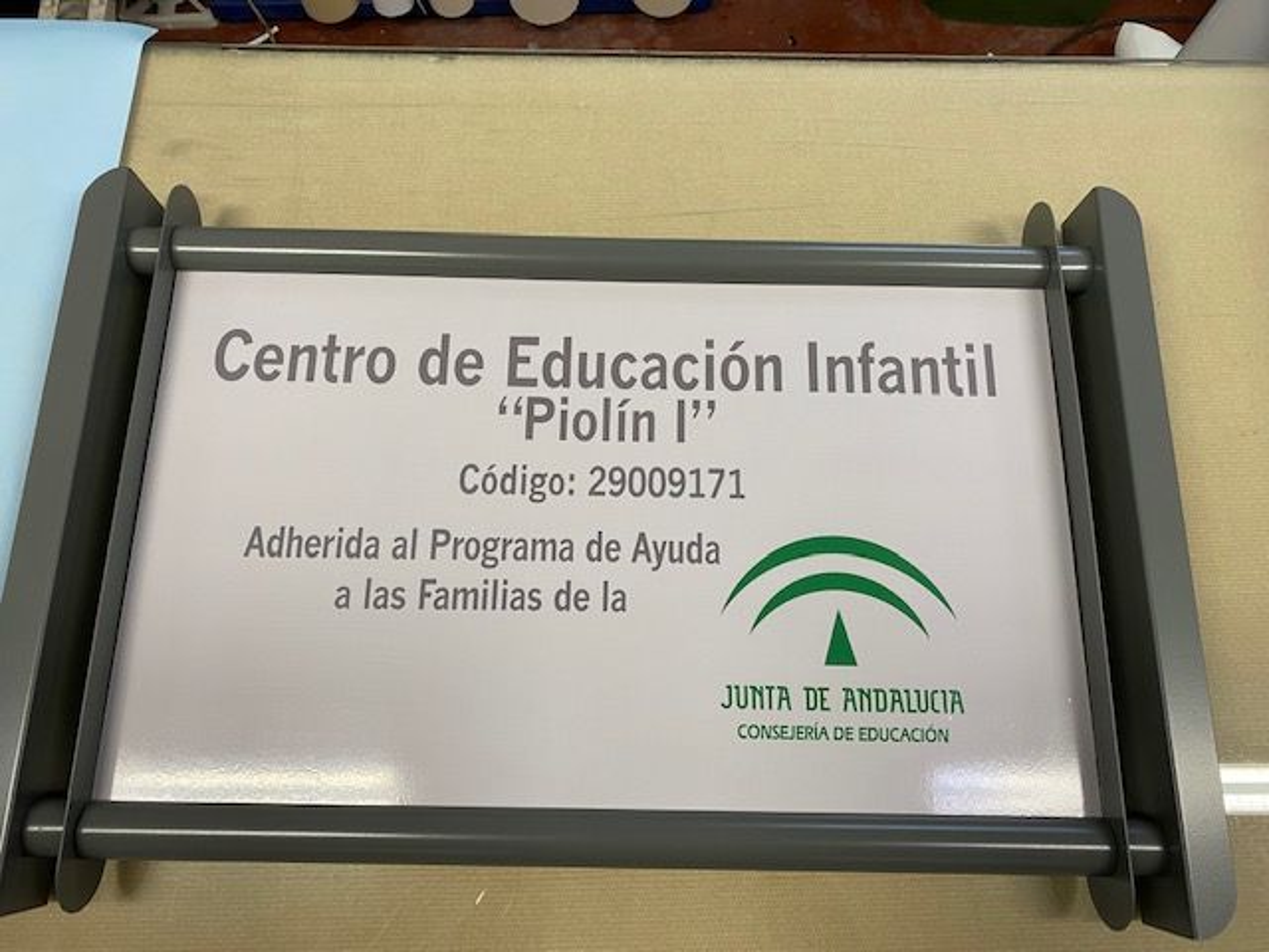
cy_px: 476
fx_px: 953
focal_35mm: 26
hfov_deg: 67.3
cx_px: 634
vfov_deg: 53.1
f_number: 1.8
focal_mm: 4.25
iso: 80
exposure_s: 1/50
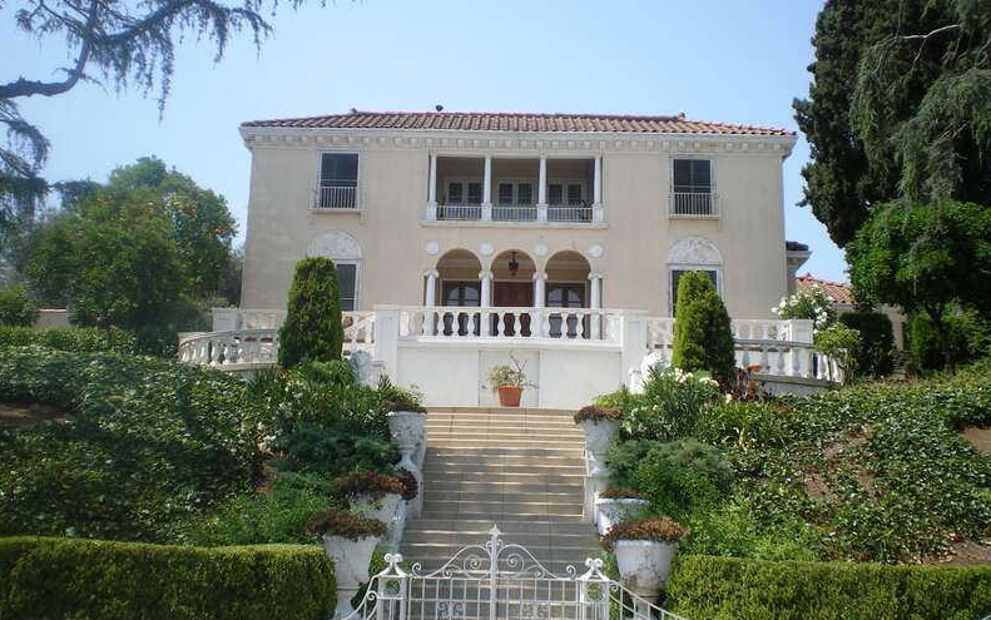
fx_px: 1216
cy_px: 256
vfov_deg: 28.6
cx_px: 497
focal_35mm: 45
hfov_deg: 44.3
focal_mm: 7.4
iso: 50
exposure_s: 1/250
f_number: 4.9
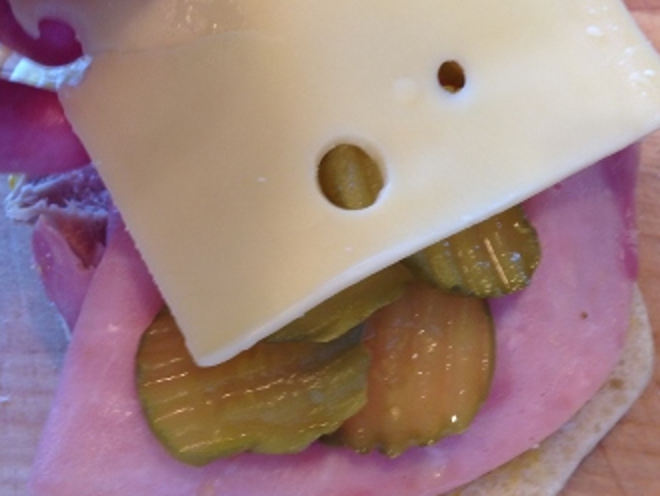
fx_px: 916
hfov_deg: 39.6
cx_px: 326
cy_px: 238
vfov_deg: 30.3
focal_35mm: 48
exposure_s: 1/20
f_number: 2.4
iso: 64
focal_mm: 4.12
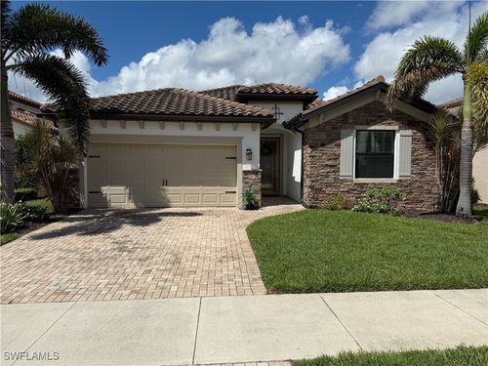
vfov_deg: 56.8
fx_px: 338
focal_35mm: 24
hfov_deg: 71.6
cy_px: 183
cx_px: 244
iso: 80
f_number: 1.78
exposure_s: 1/8130
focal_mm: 6.76
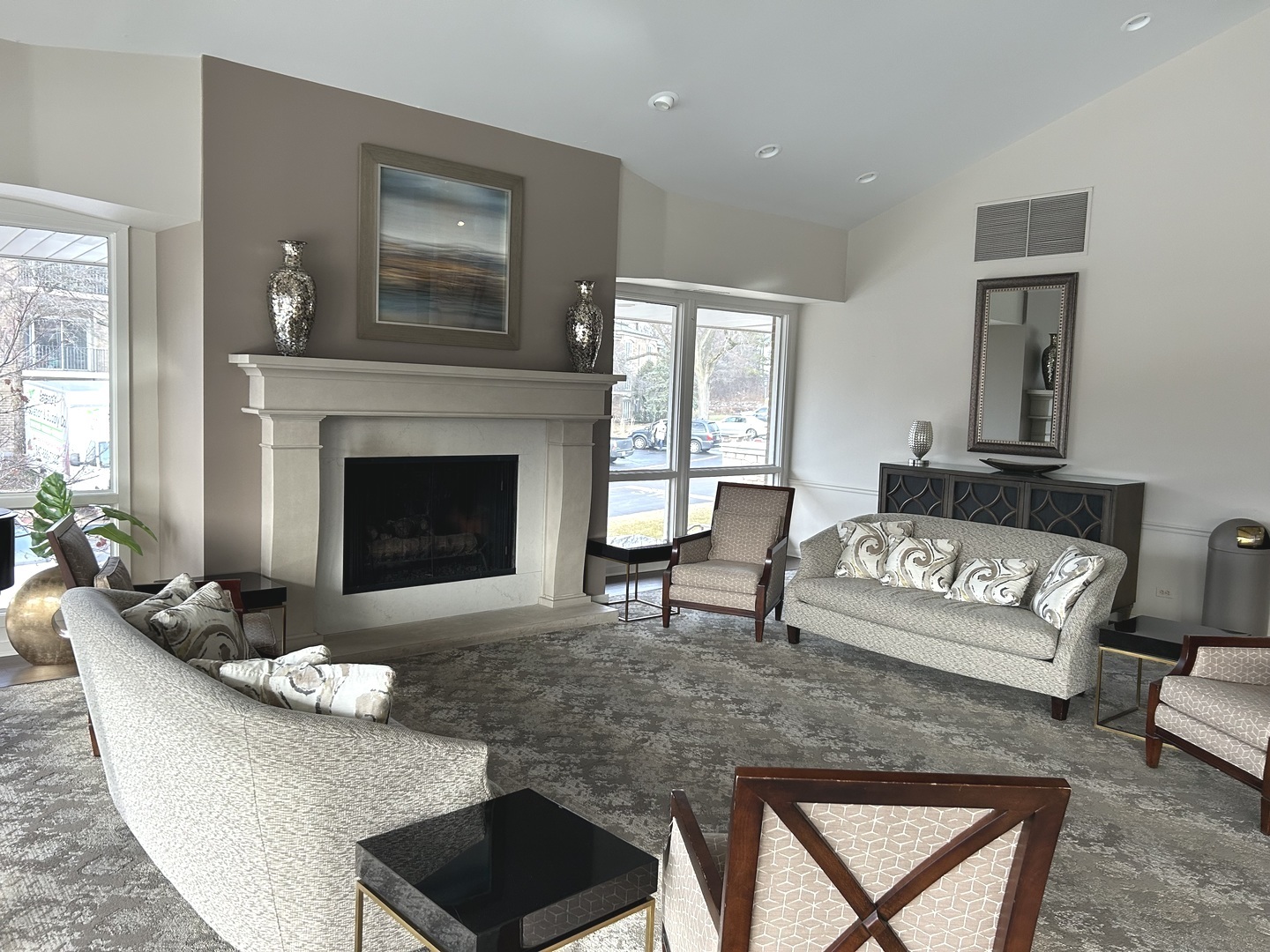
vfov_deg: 53.1
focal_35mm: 26
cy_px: 476
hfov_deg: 67.3
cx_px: 635
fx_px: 954
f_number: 1.5
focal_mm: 5.7
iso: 125
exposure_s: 1/87
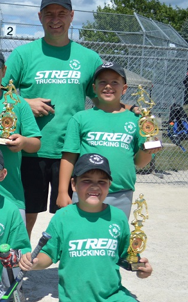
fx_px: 574
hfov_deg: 16.4
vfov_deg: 29.2
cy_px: 192
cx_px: -122
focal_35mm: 70
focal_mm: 20
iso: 100
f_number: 3.8
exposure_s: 1/1600
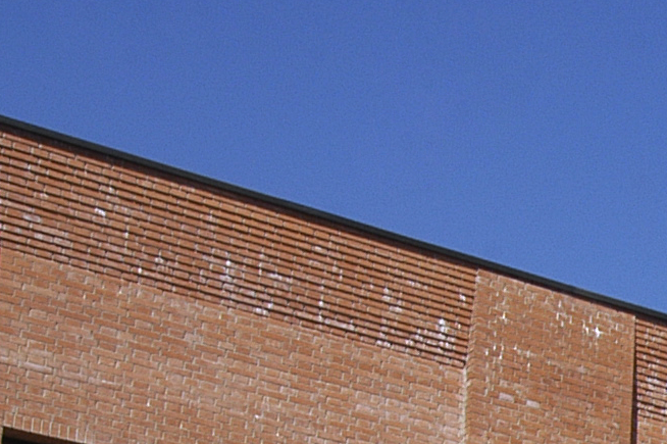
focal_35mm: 117
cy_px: 968
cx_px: 1441
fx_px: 2172
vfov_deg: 10.5
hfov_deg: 13.9
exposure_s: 1/400
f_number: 8
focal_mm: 17
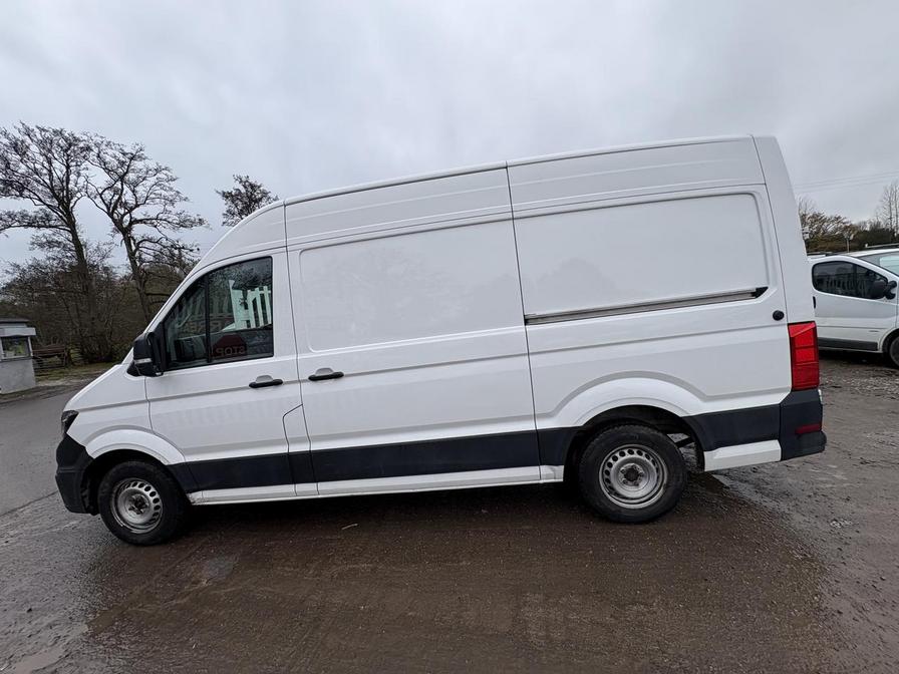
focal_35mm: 14
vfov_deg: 85.7
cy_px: 337
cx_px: 450
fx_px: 364
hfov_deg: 102.1
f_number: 2.2
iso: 40
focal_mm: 2.22
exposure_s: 1/451
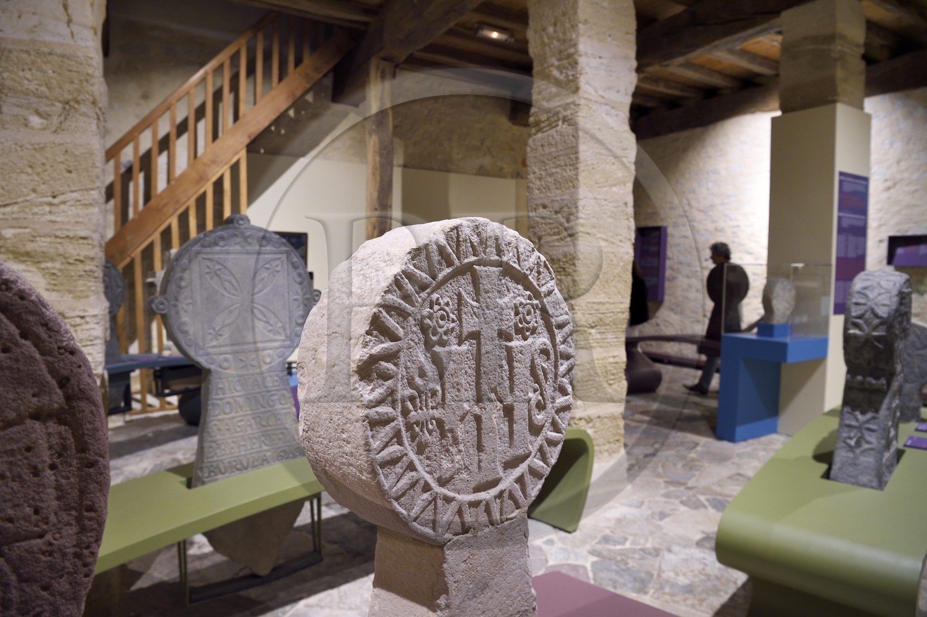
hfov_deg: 73.8
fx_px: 617
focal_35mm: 24
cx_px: 464
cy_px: 308
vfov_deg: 53.1
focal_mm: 24
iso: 800
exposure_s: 1/15
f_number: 6.3
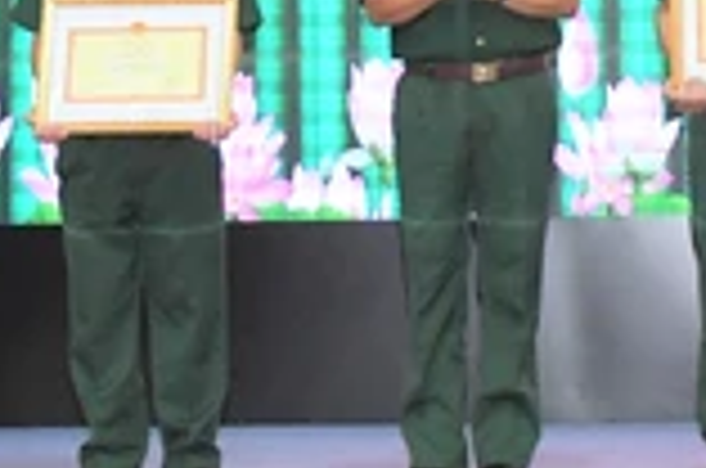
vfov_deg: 6.8
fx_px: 3895
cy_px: -236
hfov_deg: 10.3
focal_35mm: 199
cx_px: 506
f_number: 4.5
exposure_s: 1/160
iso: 2000
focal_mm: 26
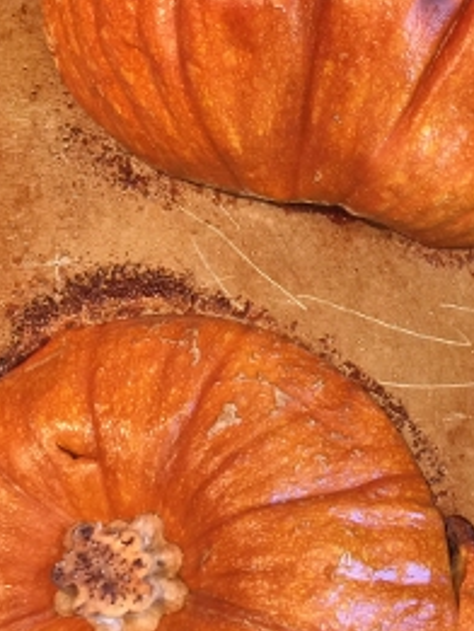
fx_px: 1295
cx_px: 445
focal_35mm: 71
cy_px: 218
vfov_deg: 27.2
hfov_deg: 20.2
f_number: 2.2
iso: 32
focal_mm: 4.15
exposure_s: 1/15
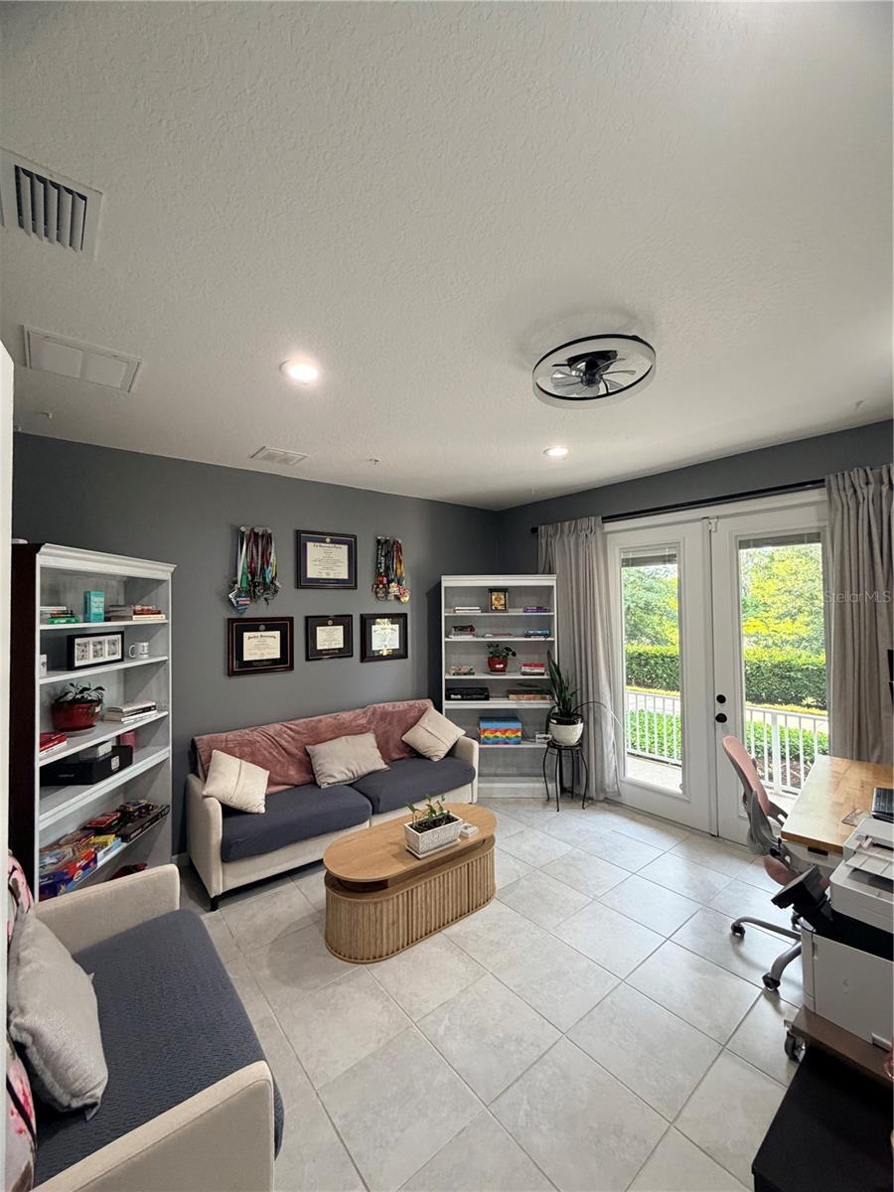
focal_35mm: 14
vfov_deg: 102.1
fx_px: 482
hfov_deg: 85.7
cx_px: 447
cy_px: 596
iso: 320
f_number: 2.2
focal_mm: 2.22
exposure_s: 1/98
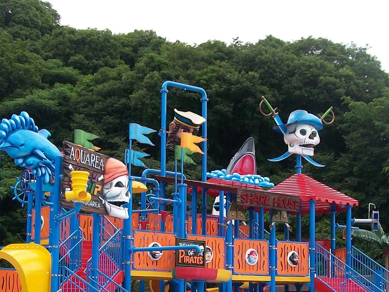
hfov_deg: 30.3
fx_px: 719
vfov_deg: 22.6
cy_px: 238
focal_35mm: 64
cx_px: 179
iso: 80
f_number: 2.7
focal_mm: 6
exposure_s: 1/500
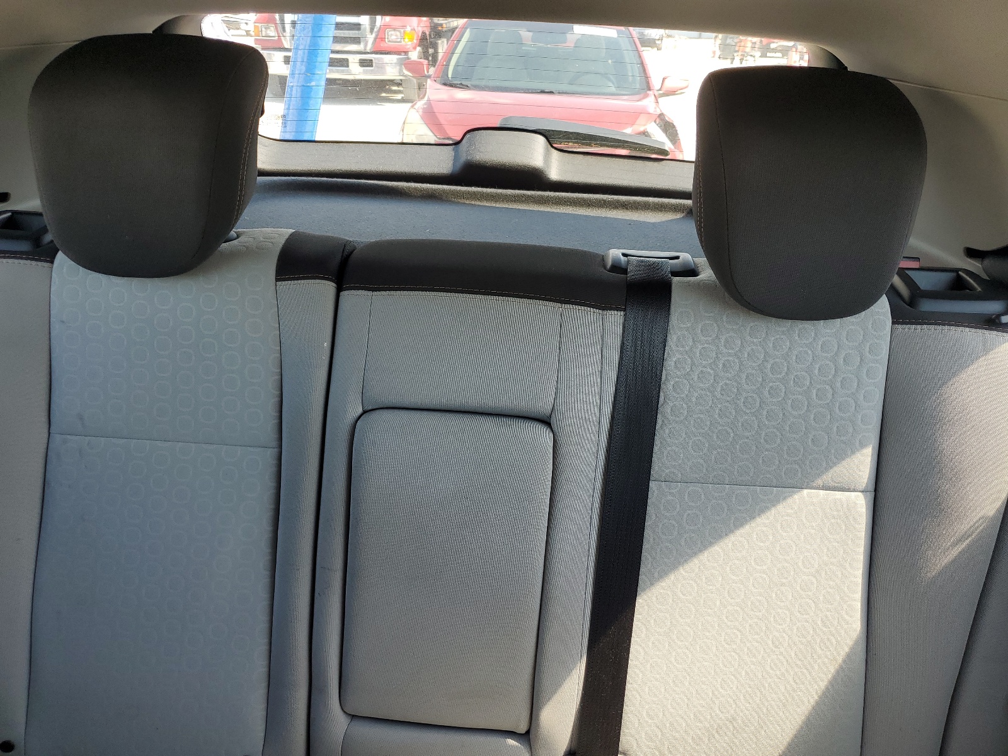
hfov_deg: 67.3
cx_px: 504
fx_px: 757
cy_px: 378
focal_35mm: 26
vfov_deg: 53.1
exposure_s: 1/233
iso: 50
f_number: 1.5
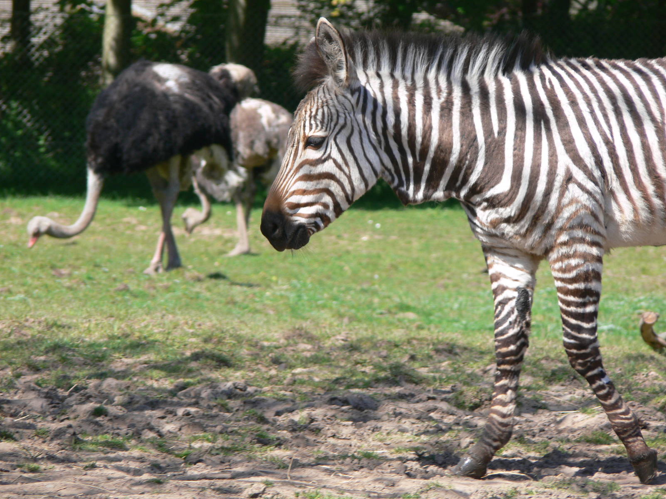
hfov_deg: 4.7
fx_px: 8100
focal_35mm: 421
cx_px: 333
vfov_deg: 3.5
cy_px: 250
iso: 80
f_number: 5.6
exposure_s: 1/200
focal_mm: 88.8
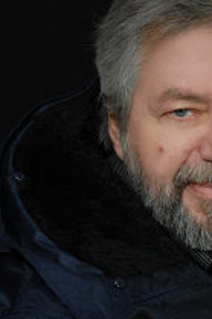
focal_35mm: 156
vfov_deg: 13.1
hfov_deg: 8.7
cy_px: 224
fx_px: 1380
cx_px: 194
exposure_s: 1/40
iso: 800
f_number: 6.3
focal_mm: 56
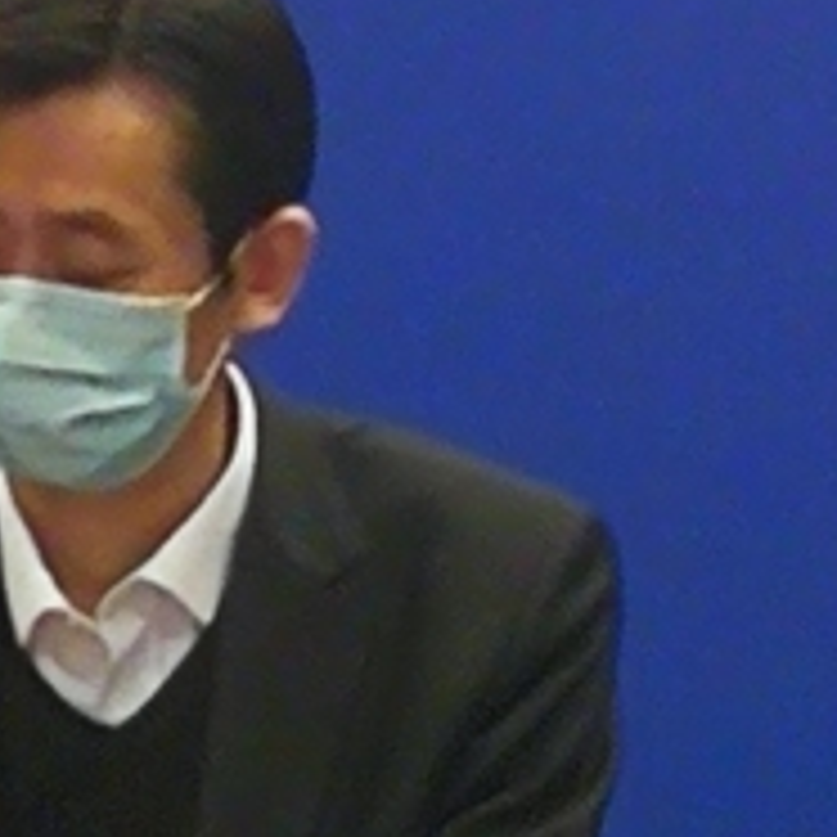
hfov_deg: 3.1
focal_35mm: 569
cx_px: 18
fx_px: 15566
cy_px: -27
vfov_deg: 3.1
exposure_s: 1/50
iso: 160
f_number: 2.2
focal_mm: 3.95
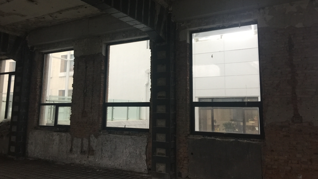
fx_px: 270
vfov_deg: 36.6
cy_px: 72
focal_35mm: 32
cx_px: 157
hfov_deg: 61.0
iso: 80
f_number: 2.2
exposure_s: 1/33
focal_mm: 4.15
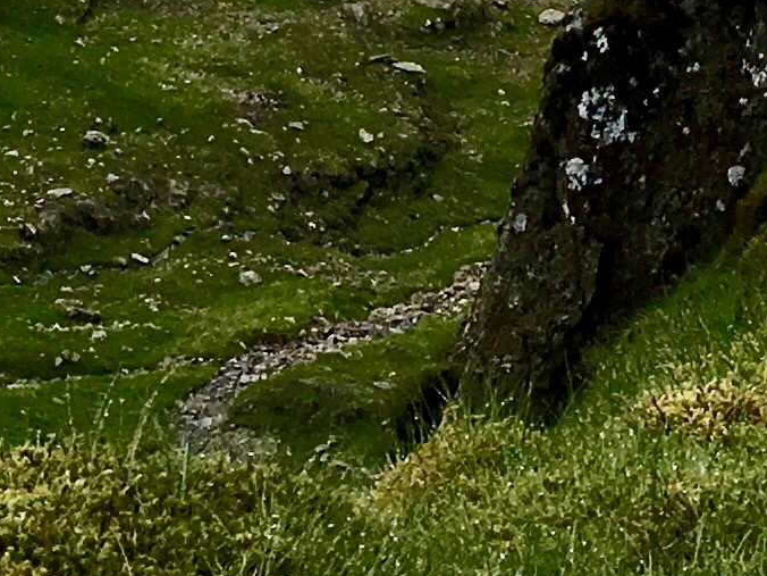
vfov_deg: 7.7
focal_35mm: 173
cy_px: -1020
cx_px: 718
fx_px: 3833
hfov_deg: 11.3
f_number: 2.2
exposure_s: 1/1451
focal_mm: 4.15
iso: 25
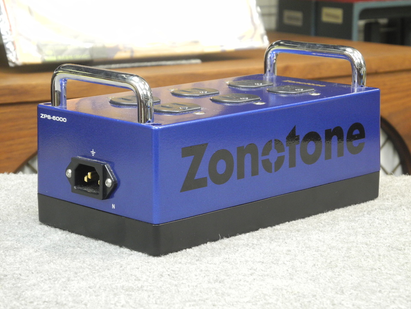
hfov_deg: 18.7
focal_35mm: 105
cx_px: 206
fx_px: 1247
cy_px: 154
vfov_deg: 14.1
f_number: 4.5
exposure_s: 1/13.1
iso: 400
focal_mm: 22.5
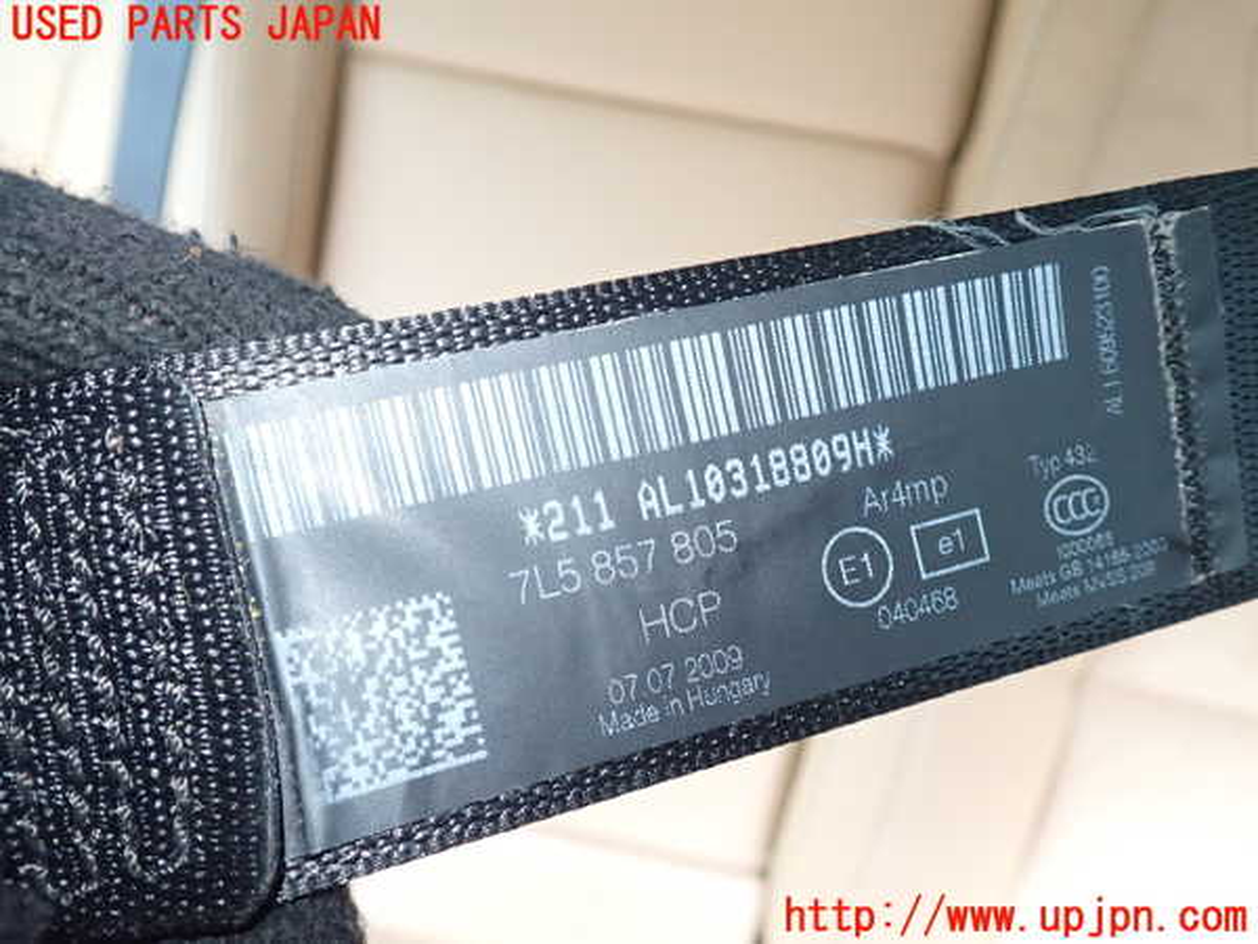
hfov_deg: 60.0
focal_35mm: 30
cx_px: 629
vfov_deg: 46.8
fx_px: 1090
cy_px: 472
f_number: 2.3
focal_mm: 5.4
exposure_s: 1/30
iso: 400
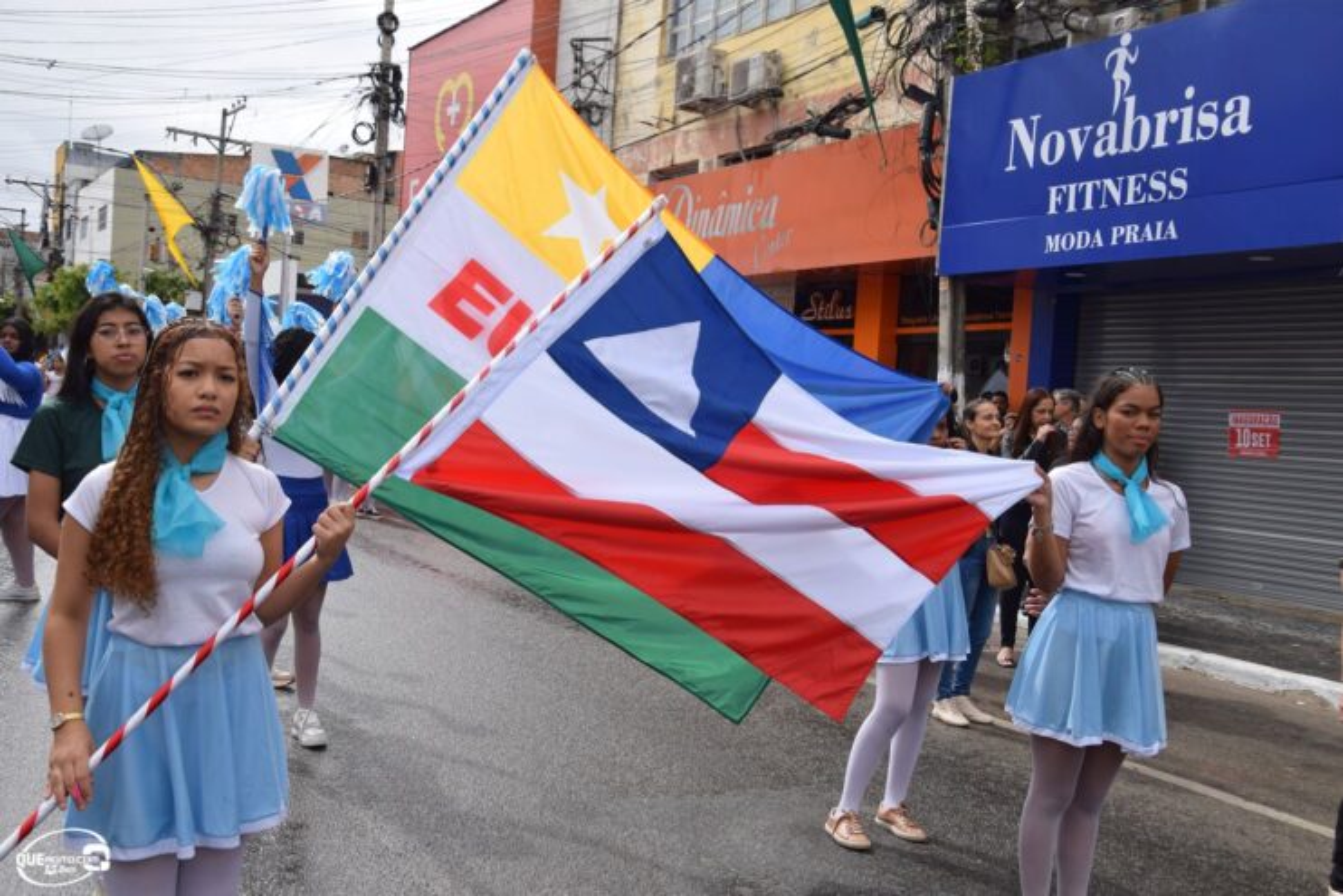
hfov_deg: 51.3
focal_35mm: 38
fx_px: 1399
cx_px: 672
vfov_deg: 35.5
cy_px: 448
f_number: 9
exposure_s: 1/320
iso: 200
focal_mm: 25
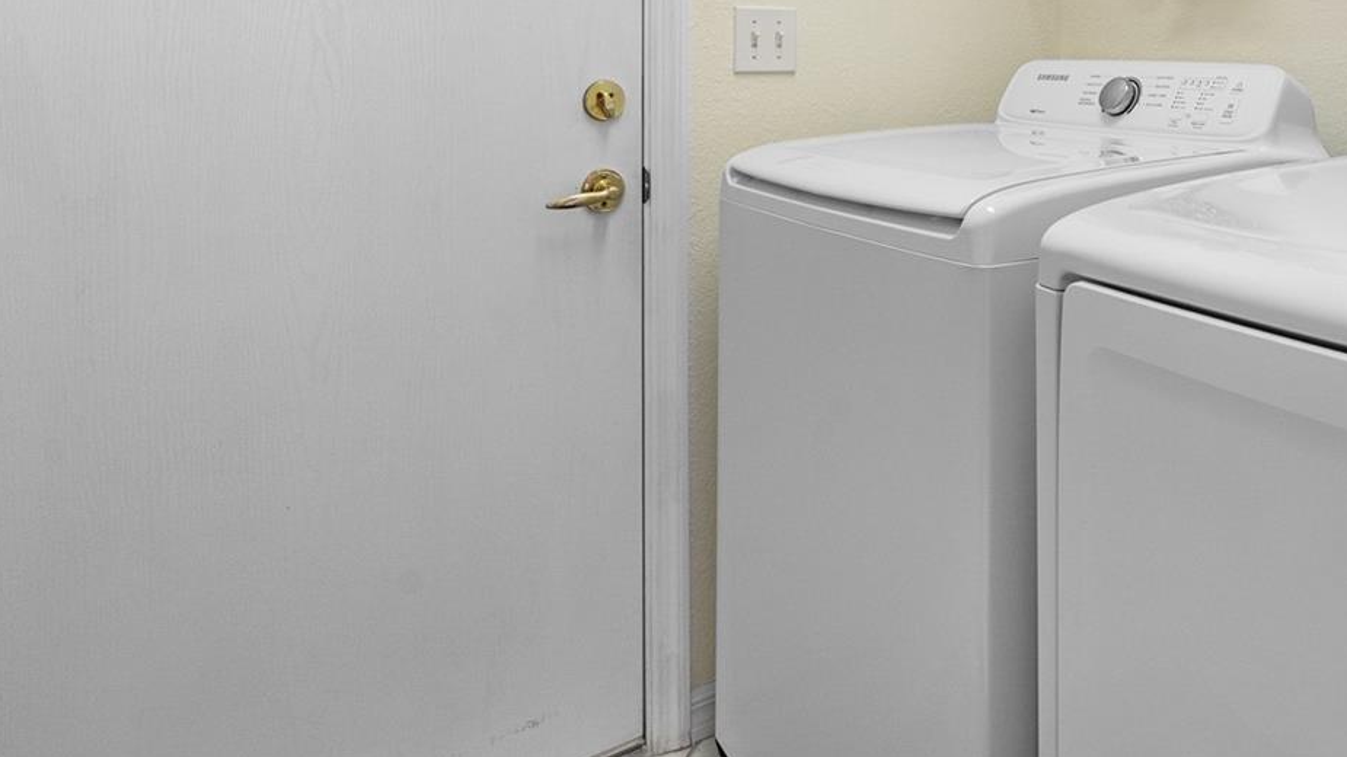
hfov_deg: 62.4
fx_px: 1036
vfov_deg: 37.5
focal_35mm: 29
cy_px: 71
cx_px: 1006
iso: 400
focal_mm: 16
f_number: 8
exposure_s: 1/8
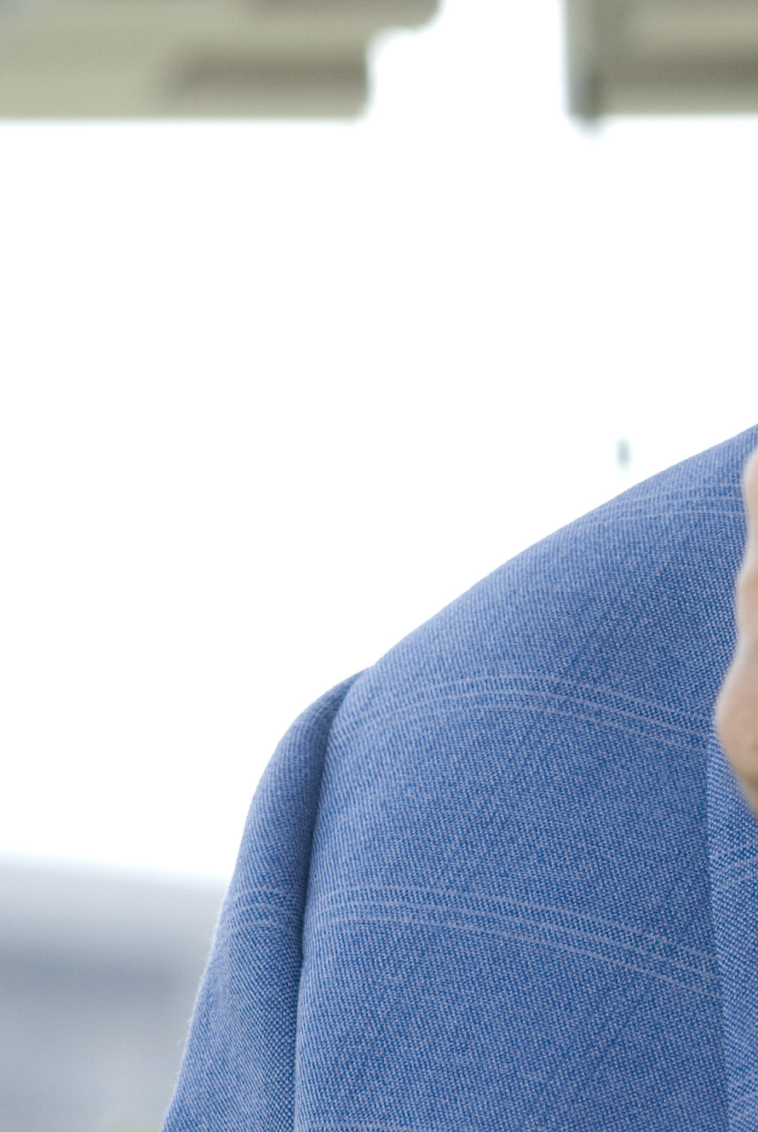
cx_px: 1059
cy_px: 257
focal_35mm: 507
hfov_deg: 2.7
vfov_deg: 4.1
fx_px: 15962
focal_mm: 116
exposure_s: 1/250
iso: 200
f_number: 8
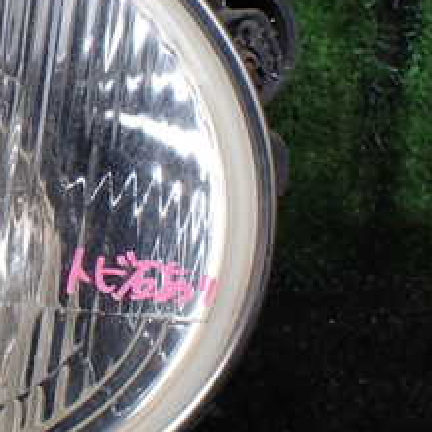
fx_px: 1031
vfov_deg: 23.6
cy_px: 166
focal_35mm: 73
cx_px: -93
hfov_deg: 21.8
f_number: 3.2
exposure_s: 1/160
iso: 100
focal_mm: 5.4
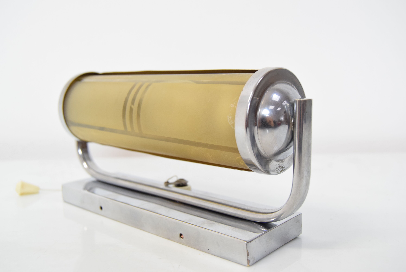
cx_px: 203
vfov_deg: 34.3
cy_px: 136
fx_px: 440
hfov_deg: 49.5
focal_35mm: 39
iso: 1600
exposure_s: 1/125
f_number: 5.6
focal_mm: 26
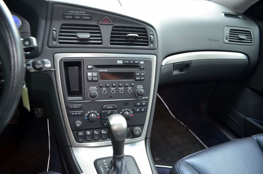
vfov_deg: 47.7
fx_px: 197
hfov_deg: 67.5
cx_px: 132
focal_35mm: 27
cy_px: 87
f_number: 3.5
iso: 720
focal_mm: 18
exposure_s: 1/60
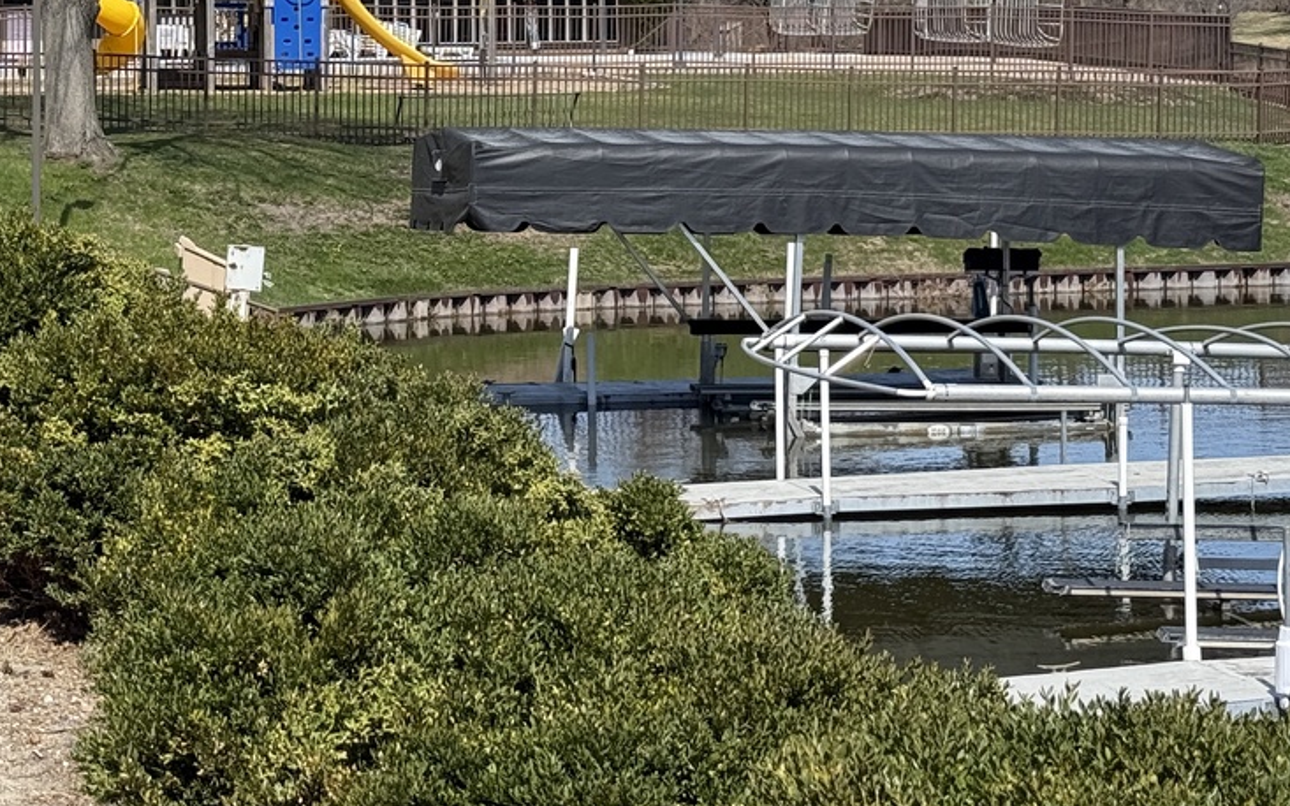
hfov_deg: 20.7
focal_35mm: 100
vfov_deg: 13.0
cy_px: 84
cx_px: 422
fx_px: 3515
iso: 80
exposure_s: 1/2976
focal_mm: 6.76
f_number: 1.78
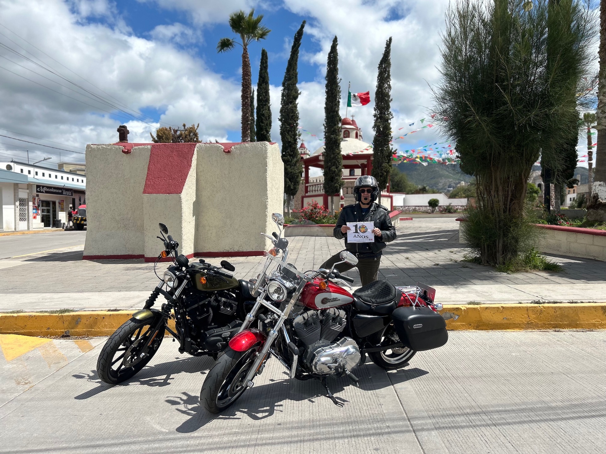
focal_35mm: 26
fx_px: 455
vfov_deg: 53.1
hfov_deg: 67.3
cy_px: 227
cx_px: 303
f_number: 1.5
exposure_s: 1/5882
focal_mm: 5.7
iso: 50
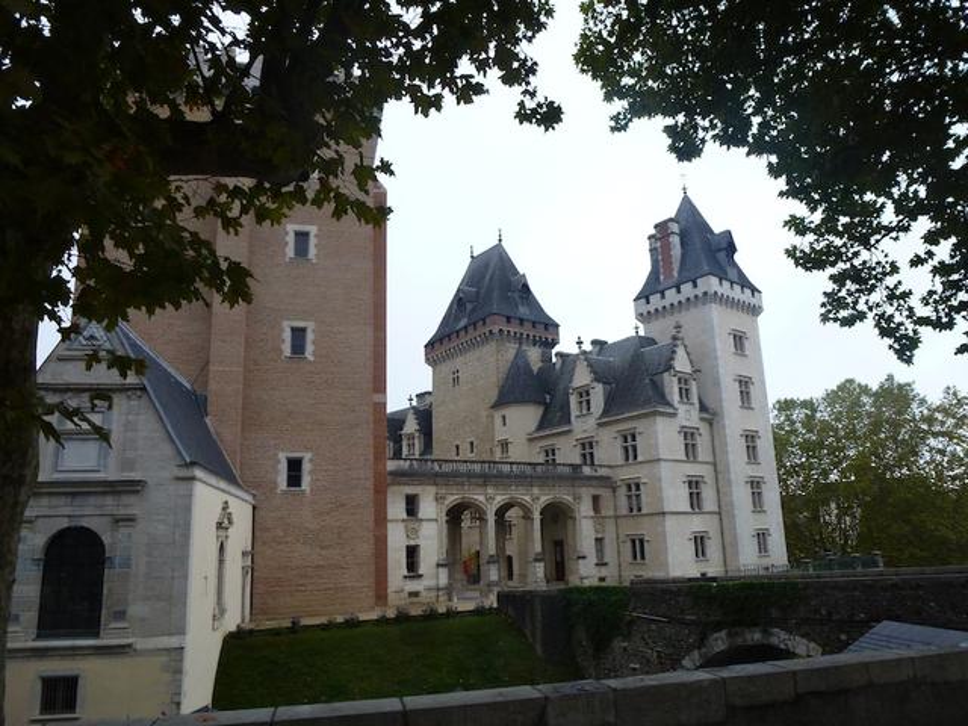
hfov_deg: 69.4
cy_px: 363
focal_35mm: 25
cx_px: 484
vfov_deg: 54.9
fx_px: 699
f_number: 3.3
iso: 100
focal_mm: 4.3
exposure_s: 1/125
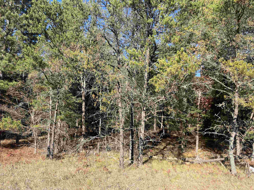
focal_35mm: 26
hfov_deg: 67.3
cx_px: 127
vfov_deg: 53.1
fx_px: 191
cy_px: 95
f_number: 1.5
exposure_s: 1/1511
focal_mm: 5.7
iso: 50
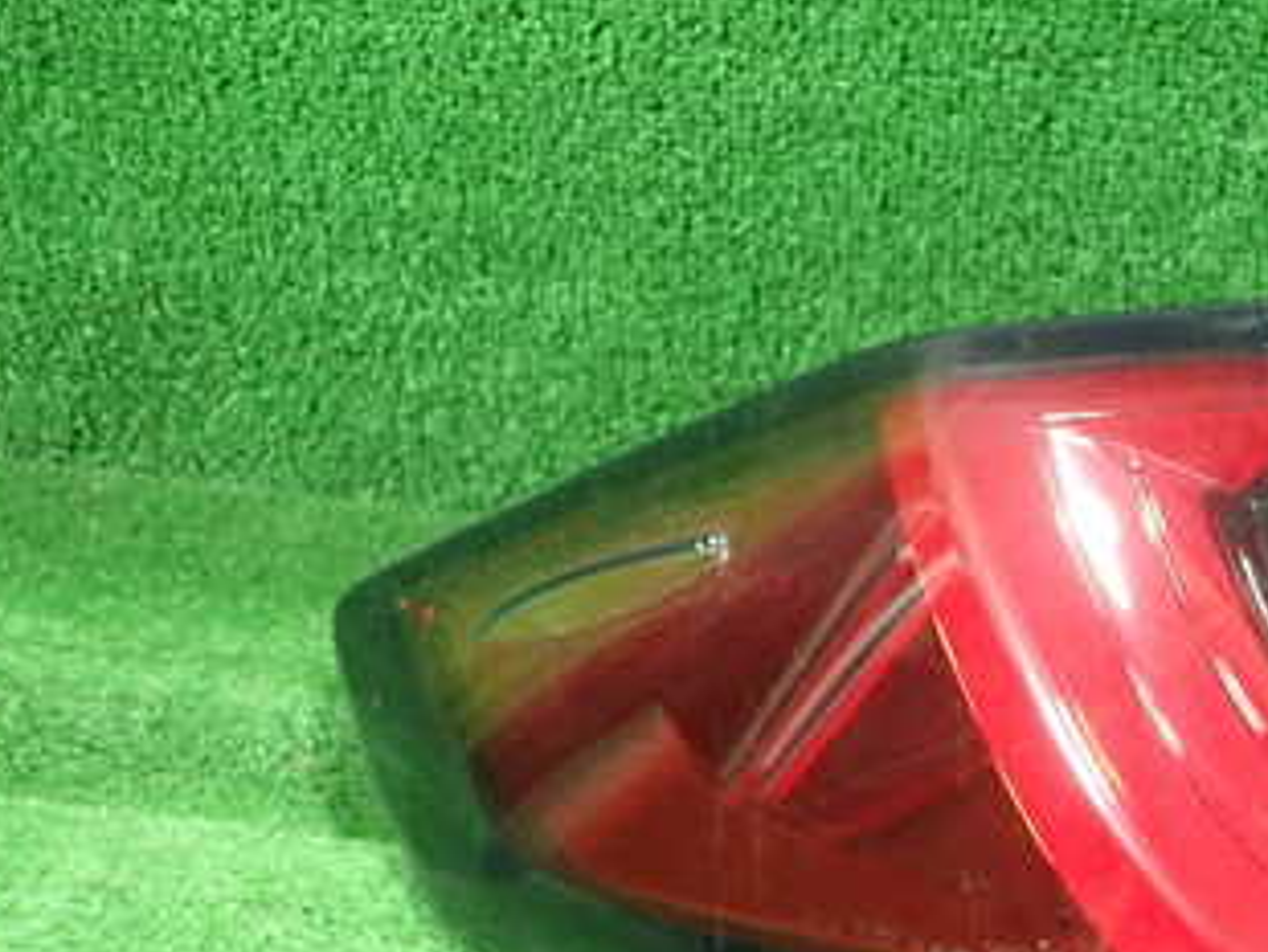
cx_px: 1170
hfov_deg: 31.5
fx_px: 2126
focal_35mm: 58
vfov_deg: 24.8
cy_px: 776
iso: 800
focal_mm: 5.5
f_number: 2.3
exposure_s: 1/100
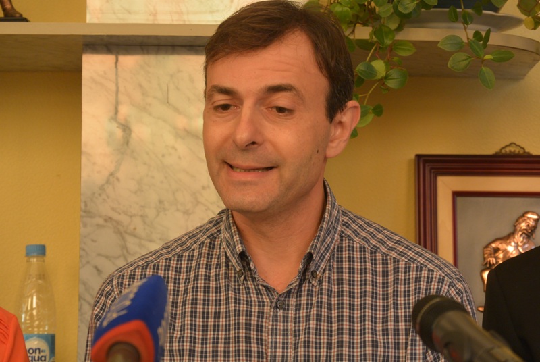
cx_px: 270
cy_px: 181
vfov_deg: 9.3
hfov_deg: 13.8
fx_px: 2223
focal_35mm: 148
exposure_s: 1/60
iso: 220
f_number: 4.2
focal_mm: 55.1
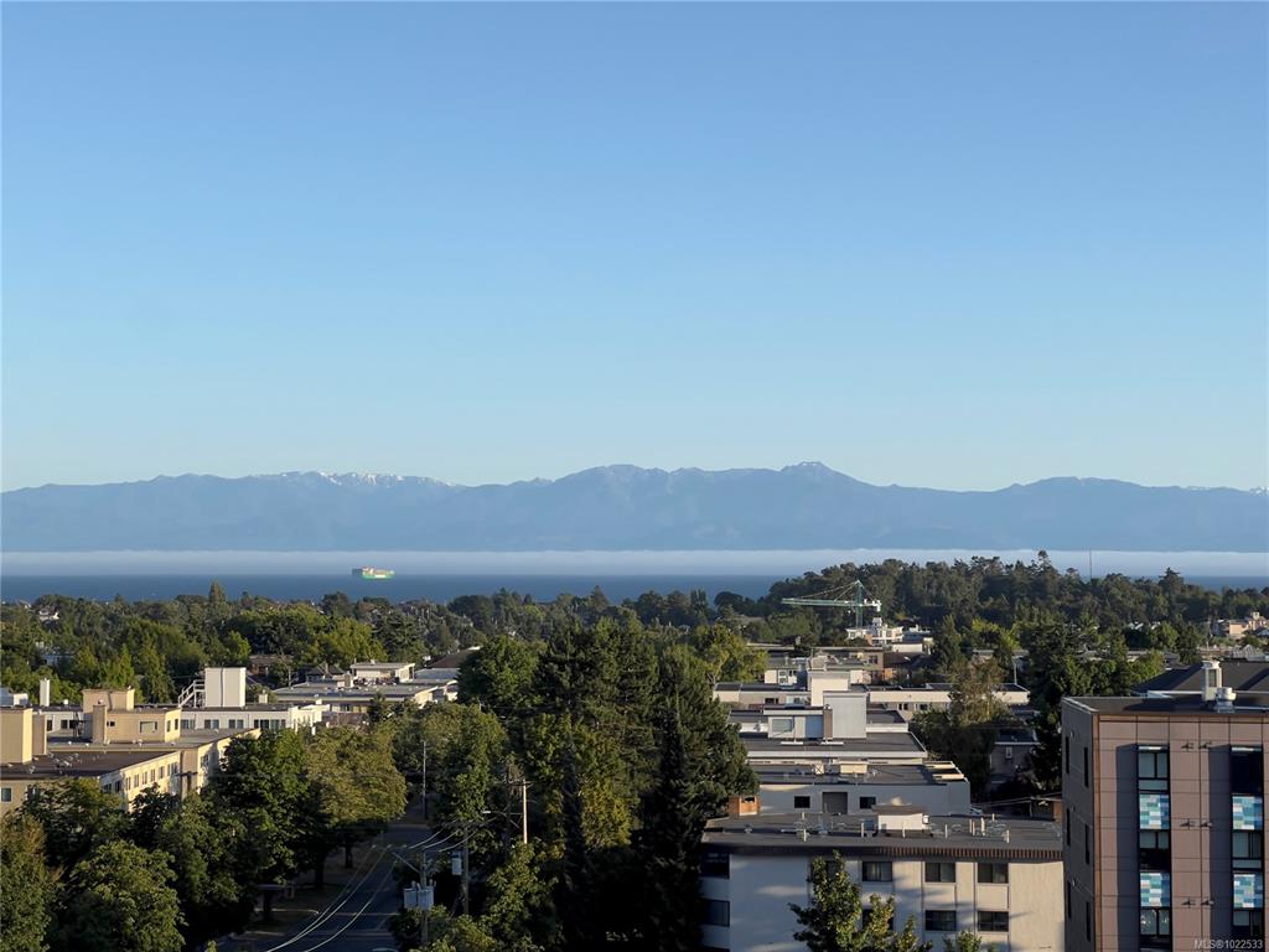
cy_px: 476
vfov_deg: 19.1
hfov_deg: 25.3
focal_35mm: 77
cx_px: 634
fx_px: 2823
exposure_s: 1/552
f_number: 2.8
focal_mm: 9
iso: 32
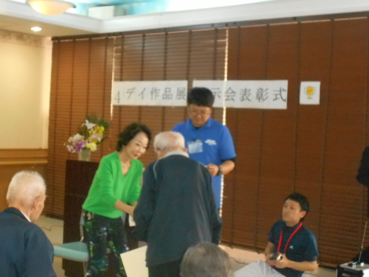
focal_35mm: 58
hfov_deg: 33.2
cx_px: 184
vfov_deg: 25.2
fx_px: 618
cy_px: 138
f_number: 4.9
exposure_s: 1/60
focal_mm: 10
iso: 1250
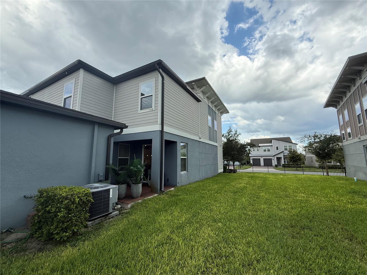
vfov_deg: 85.7
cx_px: 184
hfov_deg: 102.1
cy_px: 138
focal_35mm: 14
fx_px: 148
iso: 64
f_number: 2.2
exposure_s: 1/820
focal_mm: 2.22
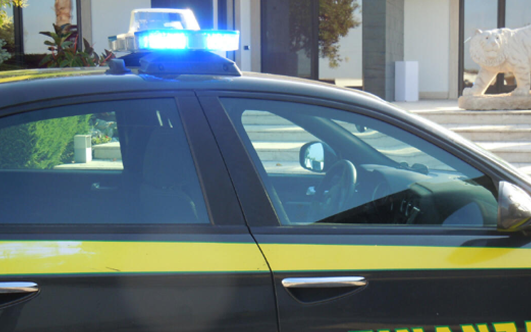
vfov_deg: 18.1
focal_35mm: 72
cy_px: 203
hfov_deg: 28.6
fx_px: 1042
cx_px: 288
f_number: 4
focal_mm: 10.6
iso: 100
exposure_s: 1/125
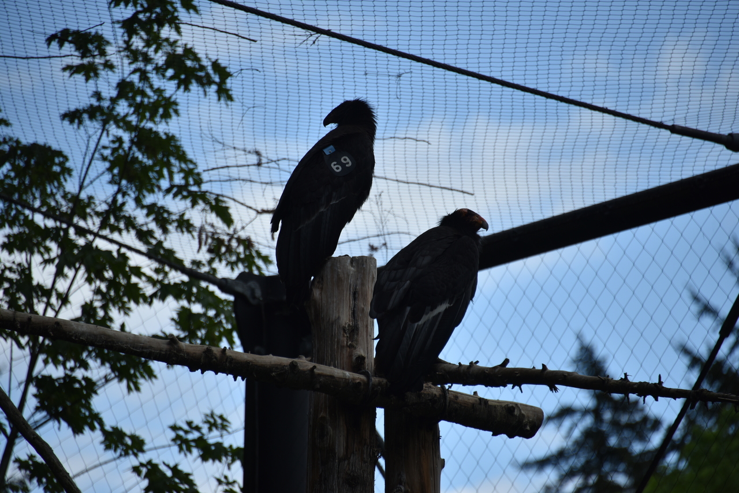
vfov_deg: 4.6
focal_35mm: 300
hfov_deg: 6.9
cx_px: 370
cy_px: 246
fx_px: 6159
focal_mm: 300
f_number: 5.6
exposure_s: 1/640
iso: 160
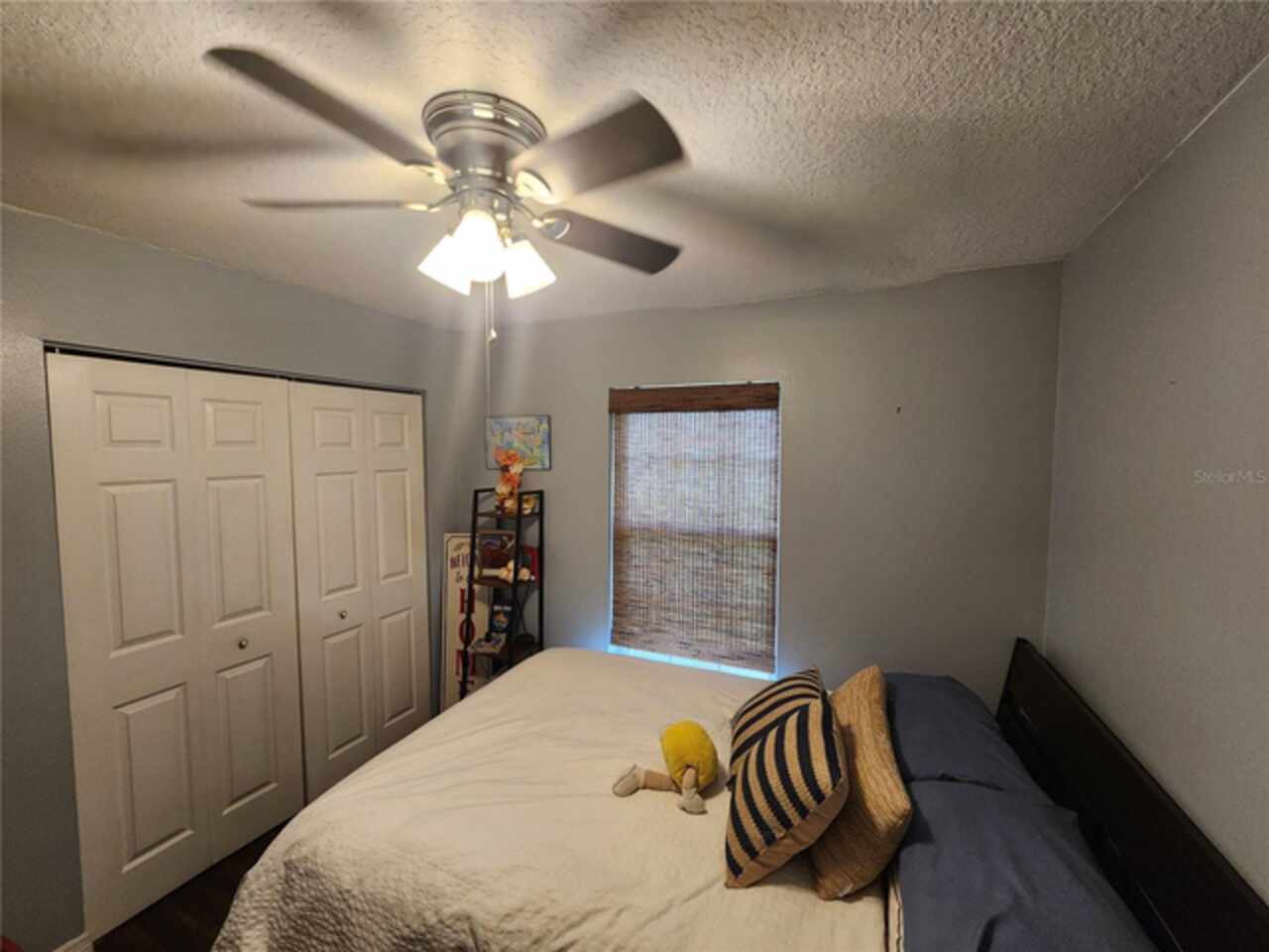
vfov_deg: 89.9
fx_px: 477
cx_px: 634
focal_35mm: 13
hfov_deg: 106.2
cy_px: 476
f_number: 2.2
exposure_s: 1/60
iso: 320
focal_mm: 2.2
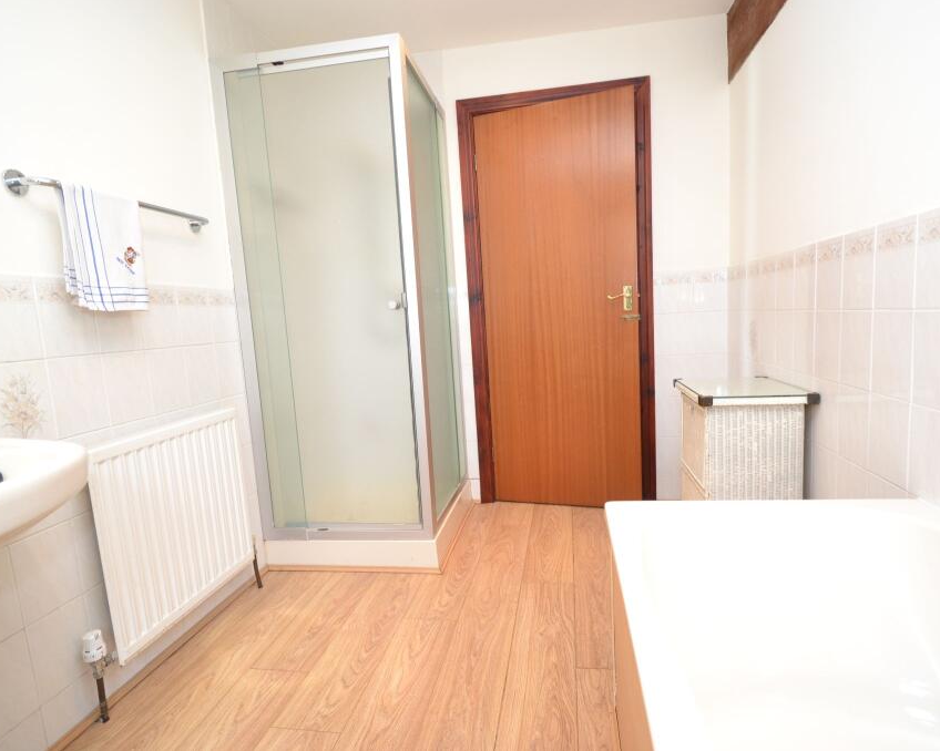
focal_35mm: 17
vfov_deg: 77.0
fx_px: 473
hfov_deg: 89.5
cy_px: 374
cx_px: 500
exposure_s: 1/60
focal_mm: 10
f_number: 3.5
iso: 560
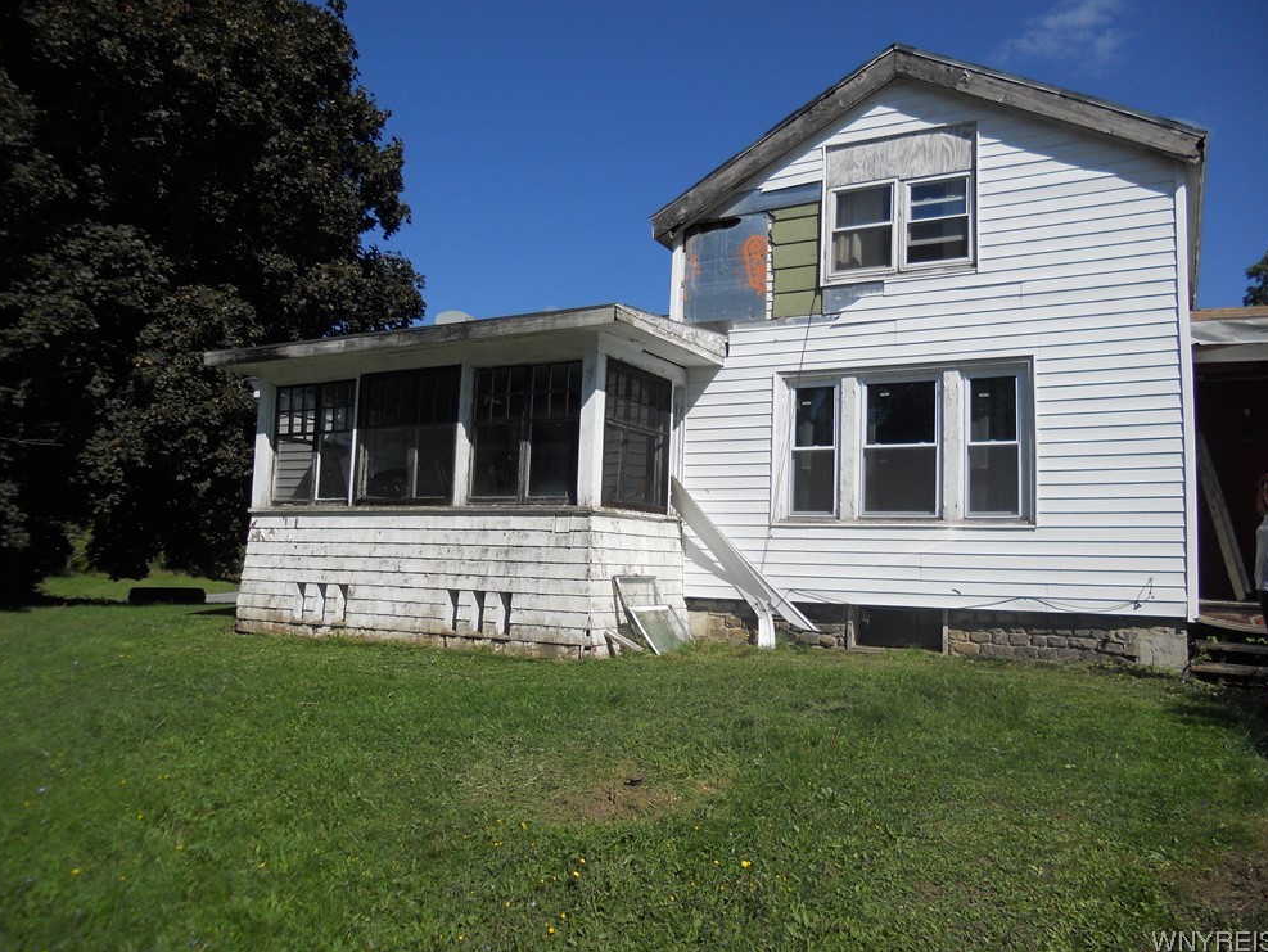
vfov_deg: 49.8
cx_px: 626
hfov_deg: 63.4
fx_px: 1026
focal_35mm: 28
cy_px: 470
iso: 80
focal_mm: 4.9
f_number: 8
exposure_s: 1/320
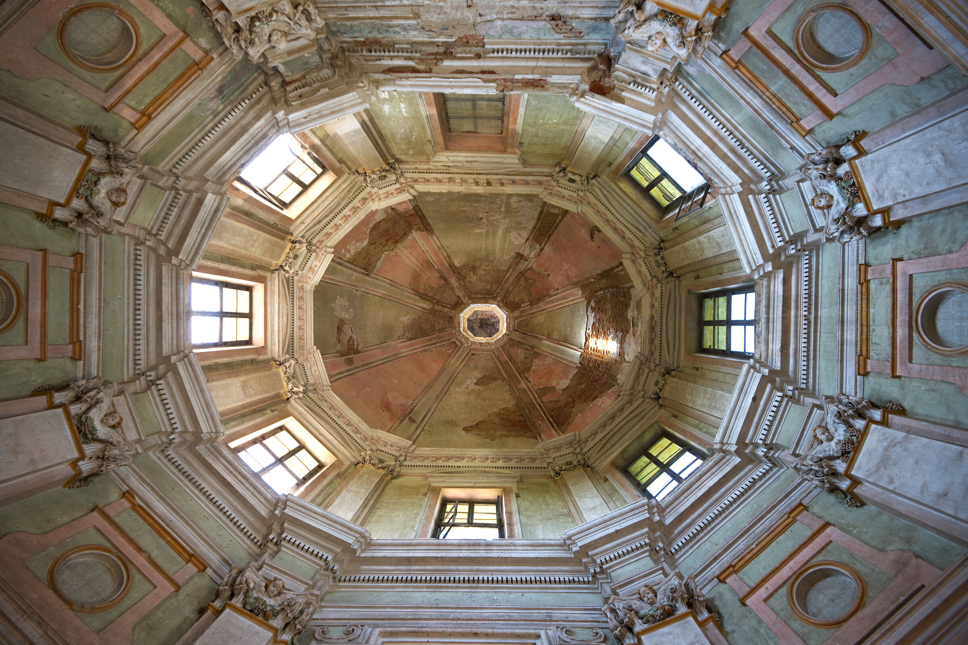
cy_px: 322
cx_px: 484
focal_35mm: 16
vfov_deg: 73.7
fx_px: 430
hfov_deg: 96.7
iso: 800
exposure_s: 1/125
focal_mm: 16
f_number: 4
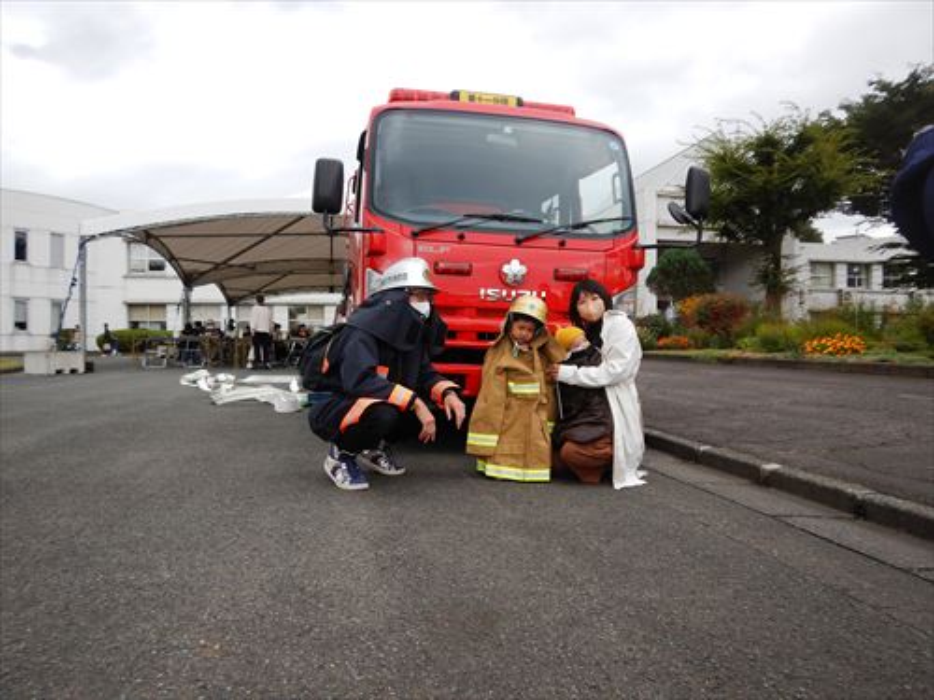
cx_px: 467
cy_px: 350
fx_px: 648
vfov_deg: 56.8
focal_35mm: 24
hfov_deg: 71.6
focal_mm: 4.3
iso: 125
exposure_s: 1/800
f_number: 2.8
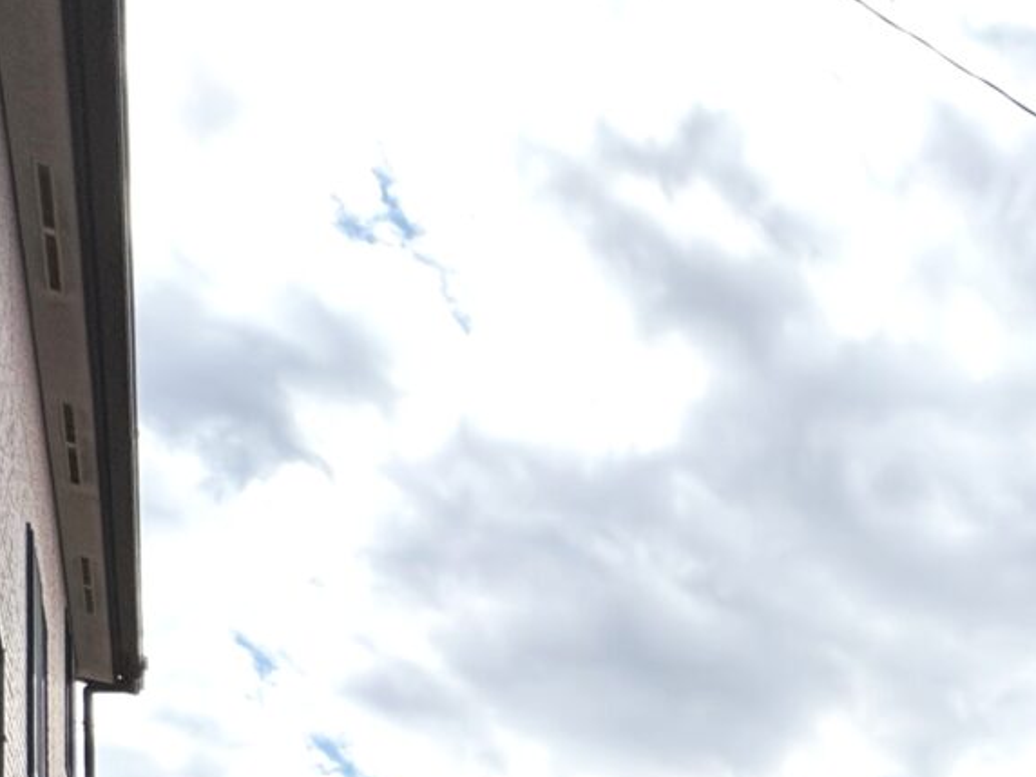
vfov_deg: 22.4
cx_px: 1300
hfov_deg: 32.1
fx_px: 1407
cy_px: 1297
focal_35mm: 47
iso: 64
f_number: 2.2
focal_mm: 2.22
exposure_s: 1/2674
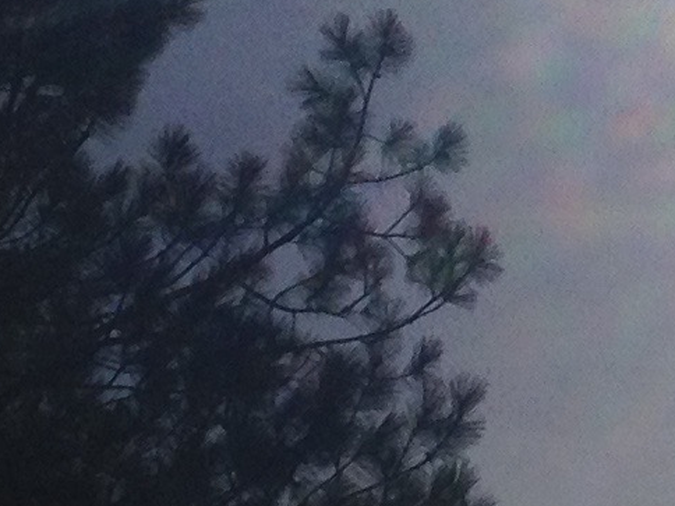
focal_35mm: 236
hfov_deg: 8.1
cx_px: 1131
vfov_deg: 6.3
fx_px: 4602
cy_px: 14
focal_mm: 4.28
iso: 50
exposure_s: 1/2907
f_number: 2.4
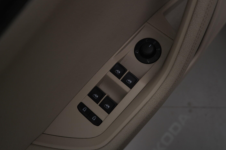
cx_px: 115
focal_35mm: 37
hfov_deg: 51.9
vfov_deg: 35.9
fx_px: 232
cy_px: 74
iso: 125
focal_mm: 24
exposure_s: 1/100
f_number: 4.5
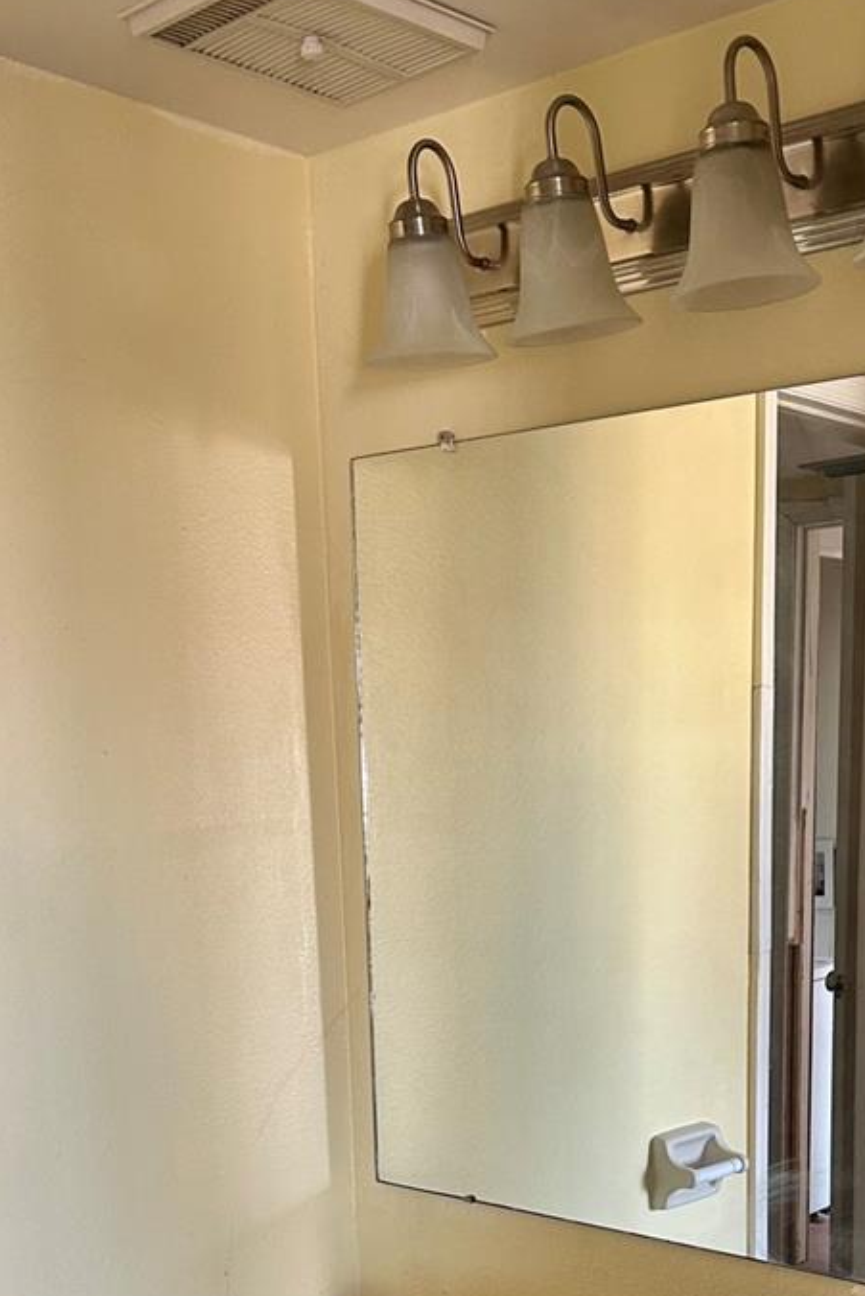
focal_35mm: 48
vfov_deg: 39.5
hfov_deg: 28.0
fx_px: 1729
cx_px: 550
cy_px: 1033
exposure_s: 1/60
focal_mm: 5.7
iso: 160
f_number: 1.5
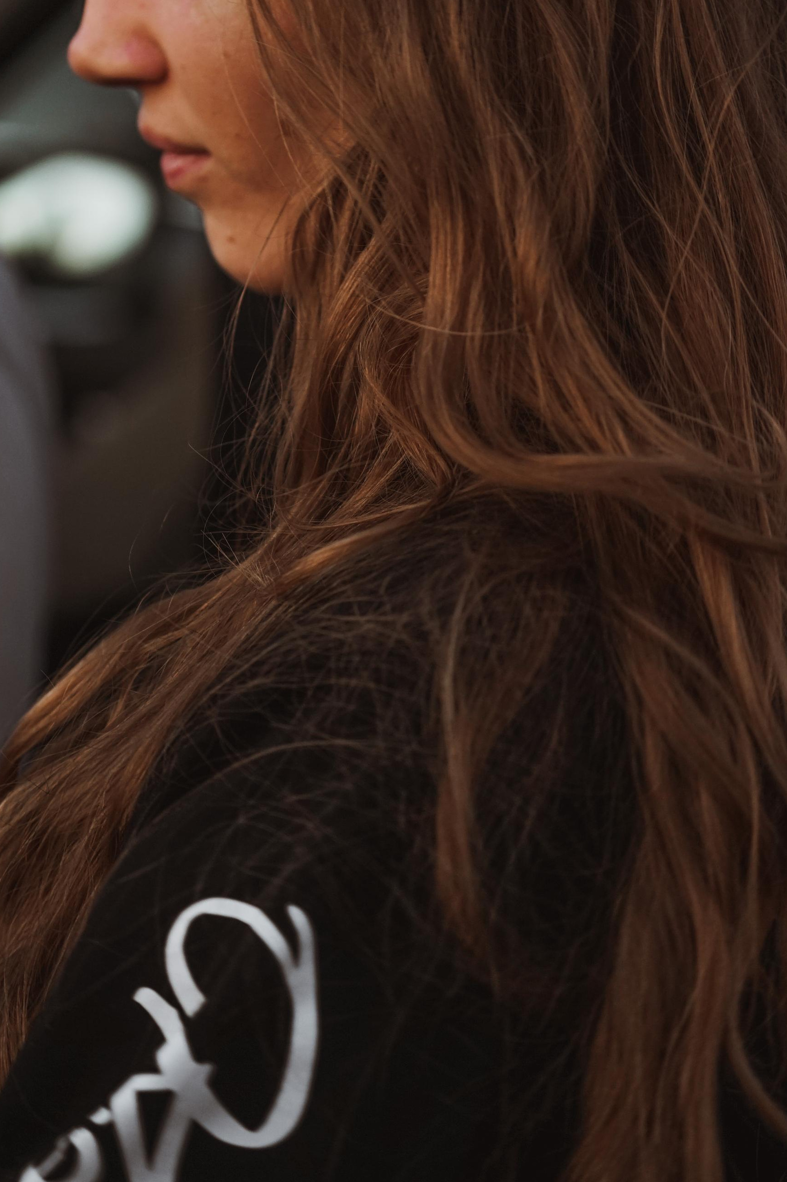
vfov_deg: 18.3
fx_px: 3641
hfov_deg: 12.3
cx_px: 180
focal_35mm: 111
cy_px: 328
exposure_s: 1/125
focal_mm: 70
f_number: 4
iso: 500
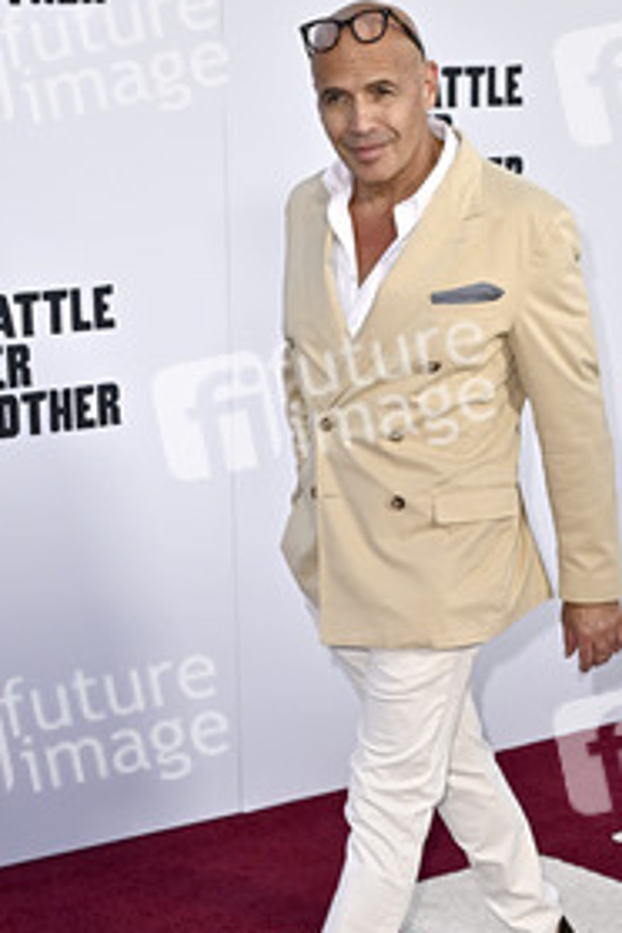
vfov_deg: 27.6
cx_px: 421
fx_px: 1892
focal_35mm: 73
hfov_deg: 18.6
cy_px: 568
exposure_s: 1/320
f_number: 5
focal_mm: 51
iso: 800
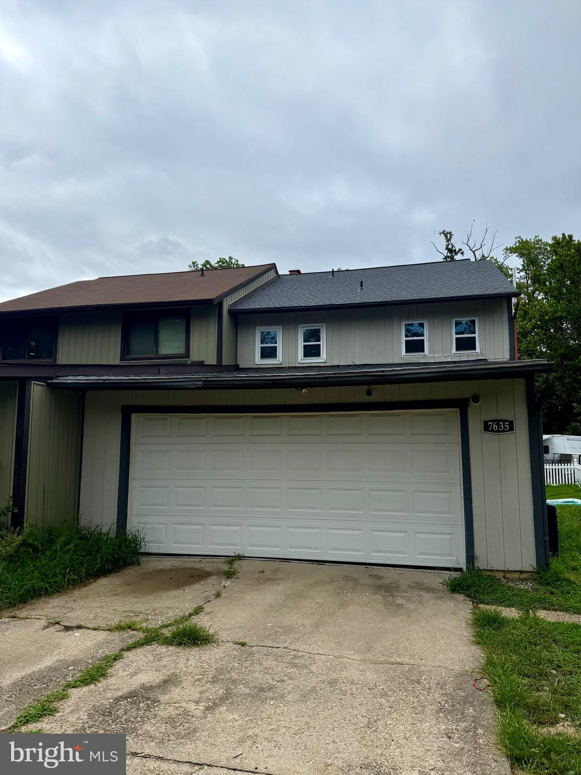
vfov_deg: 71.6
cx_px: 290
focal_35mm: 24
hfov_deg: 56.8
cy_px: 388
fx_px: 537
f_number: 1.78
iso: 80
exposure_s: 1/3425
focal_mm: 6.76
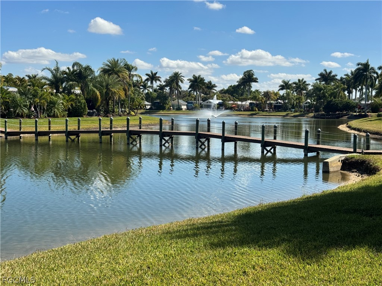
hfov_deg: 39.7
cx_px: 191
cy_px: 143
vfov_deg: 30.3
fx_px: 530
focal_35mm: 48
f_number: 1.78
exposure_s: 1/4975
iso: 64
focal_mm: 6.76
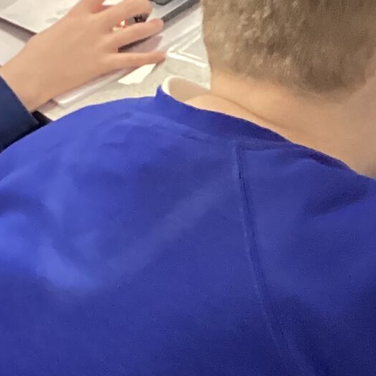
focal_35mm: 134
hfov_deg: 12.5
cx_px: 546
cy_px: 186
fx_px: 1647
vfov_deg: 13.0
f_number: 2.4
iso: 200
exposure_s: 1/50
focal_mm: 3.3
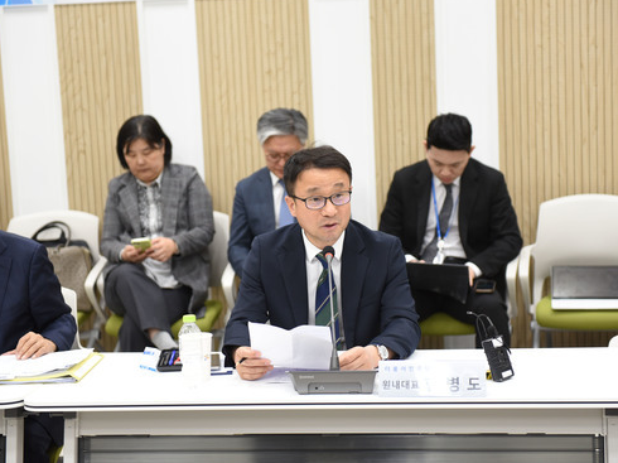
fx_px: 1374
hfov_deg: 25.3
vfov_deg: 19.1
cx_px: 325
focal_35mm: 77
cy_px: 230
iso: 1250
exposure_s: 1/250
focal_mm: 70
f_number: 3.2
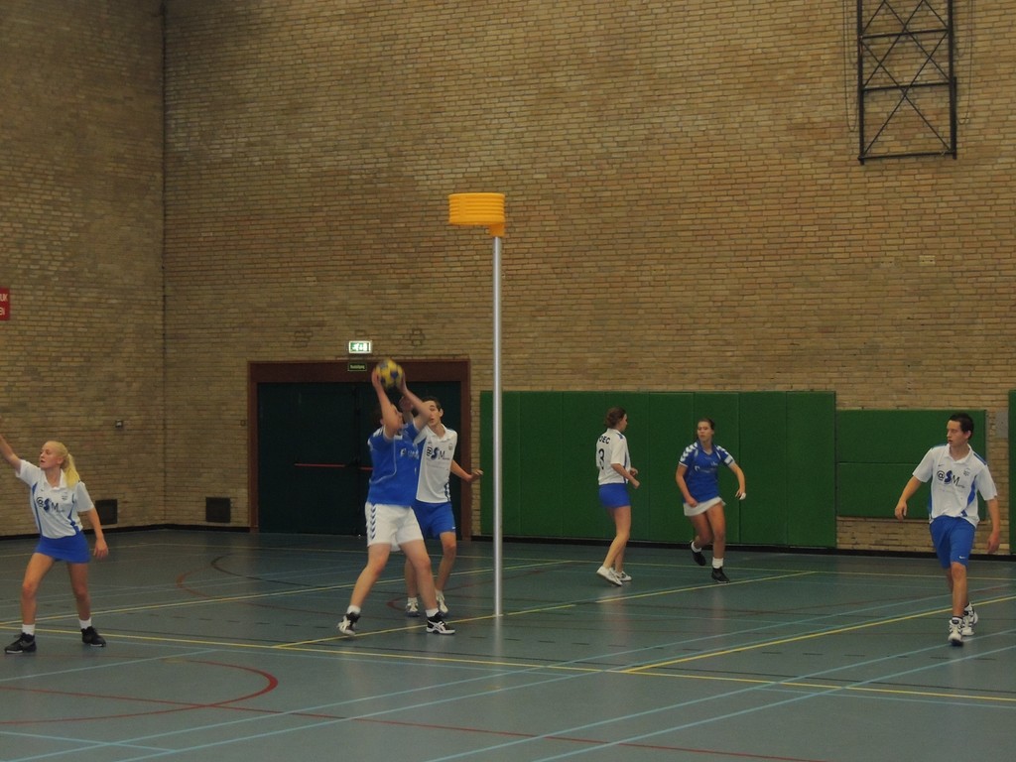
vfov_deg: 17.4
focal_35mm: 85
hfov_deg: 23.0
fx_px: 2495
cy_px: 381
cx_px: 508
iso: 800
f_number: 4
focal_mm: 15.1
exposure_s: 1/60
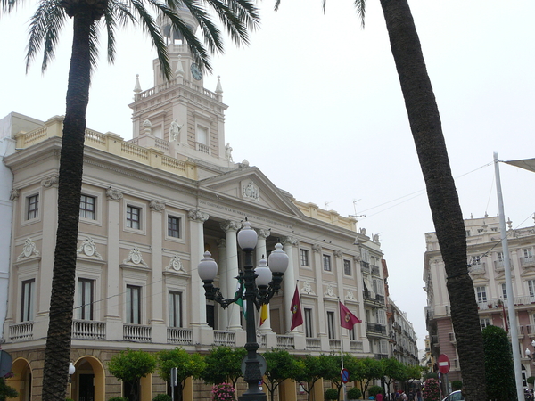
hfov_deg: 42.1
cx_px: 268
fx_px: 695
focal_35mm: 45
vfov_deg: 32.2
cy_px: 200
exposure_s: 1/400
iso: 80
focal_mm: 6.7
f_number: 5.6
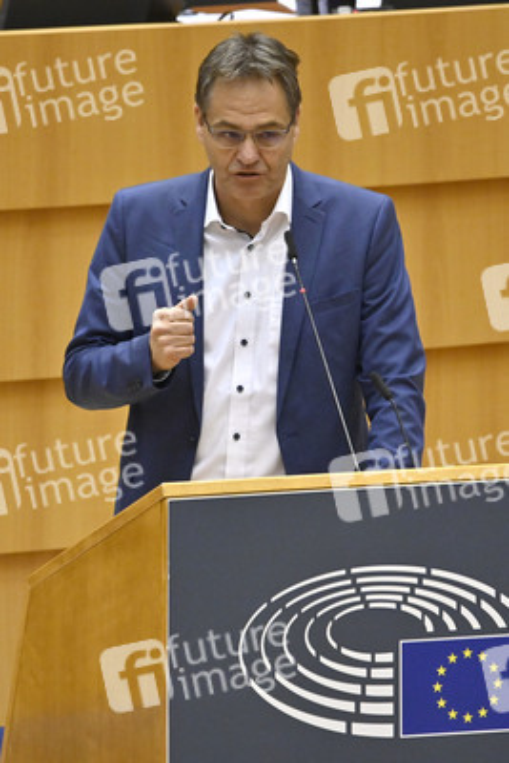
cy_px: 382
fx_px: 10594
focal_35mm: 500
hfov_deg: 2.8
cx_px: 254
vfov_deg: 4.1
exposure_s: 1/640
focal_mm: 500
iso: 4000
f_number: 6
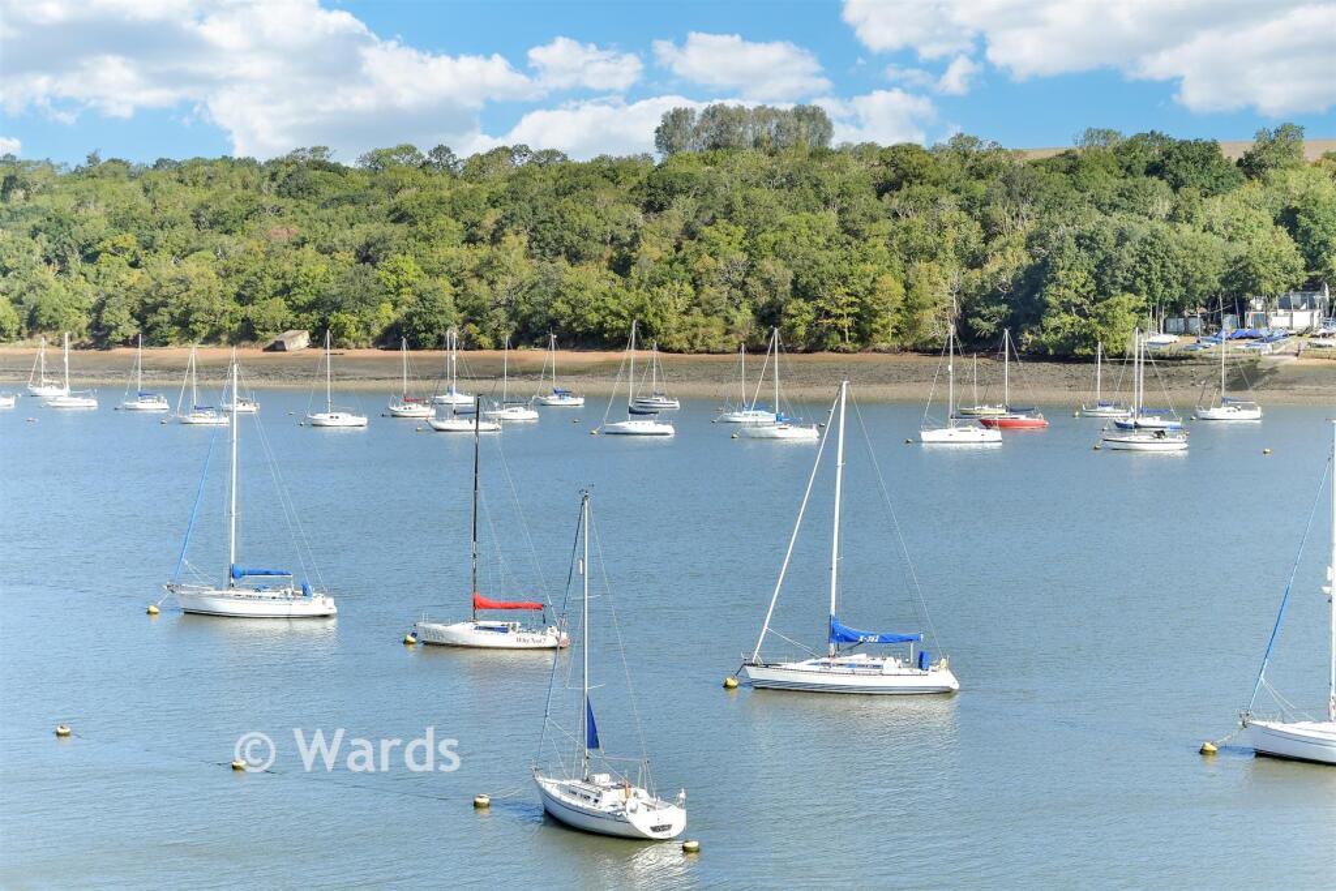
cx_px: 668
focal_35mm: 82
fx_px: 3043
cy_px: 446
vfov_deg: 16.7
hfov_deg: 24.8
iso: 500
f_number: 10
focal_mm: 55
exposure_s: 1/400
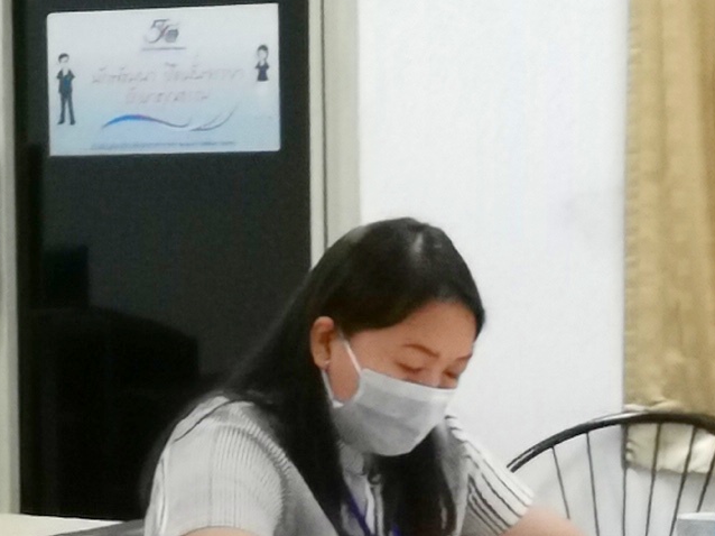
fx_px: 4604
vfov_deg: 6.6
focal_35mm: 223
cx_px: -1191
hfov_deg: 8.0
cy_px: 547
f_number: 1.8
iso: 400
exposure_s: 1/100
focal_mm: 5.58
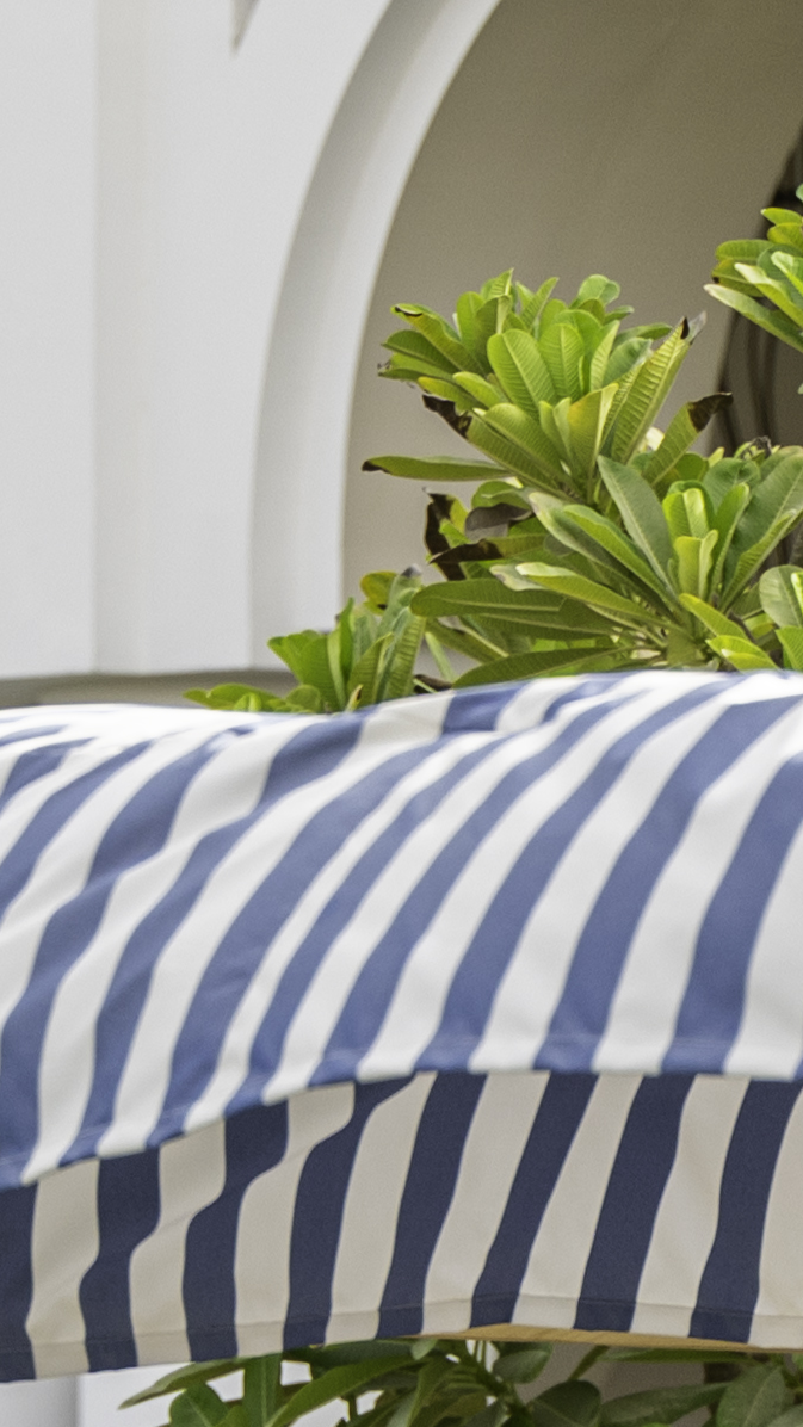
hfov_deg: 2.4
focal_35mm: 506
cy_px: 2615
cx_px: 371
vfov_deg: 4.2
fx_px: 19148
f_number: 2.8
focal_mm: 70
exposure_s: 1/500
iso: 100
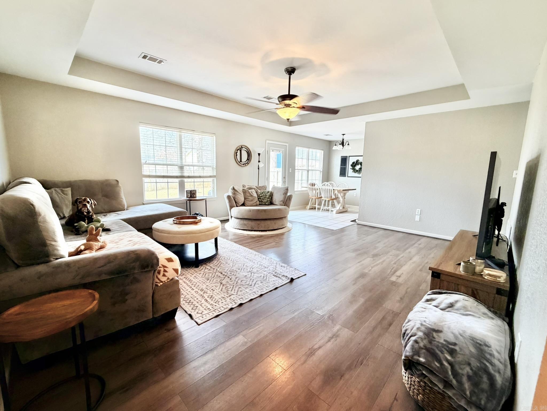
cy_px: 206
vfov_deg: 85.7
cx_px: 274
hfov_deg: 102.1
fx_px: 221
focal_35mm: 14
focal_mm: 2.22
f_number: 2.2
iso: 400
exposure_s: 1/60
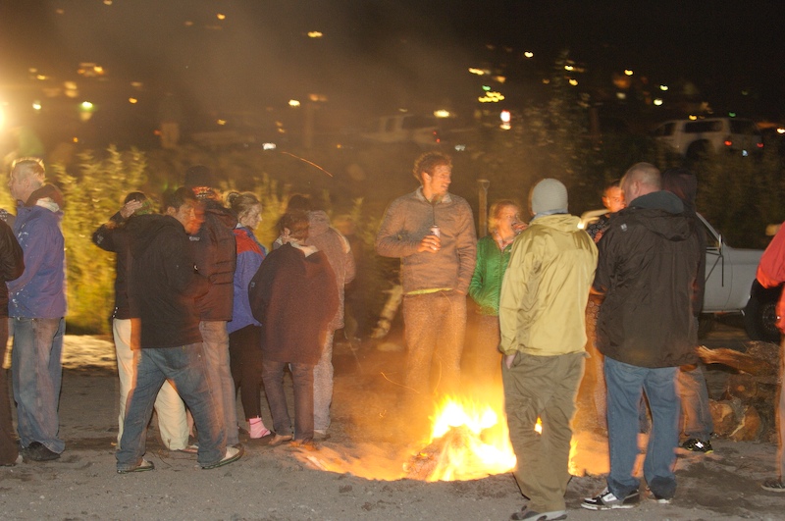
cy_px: 260
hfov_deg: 19.5
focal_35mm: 105
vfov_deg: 13.0
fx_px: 2286
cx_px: 392
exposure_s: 1/8
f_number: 2.8
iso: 800
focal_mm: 70
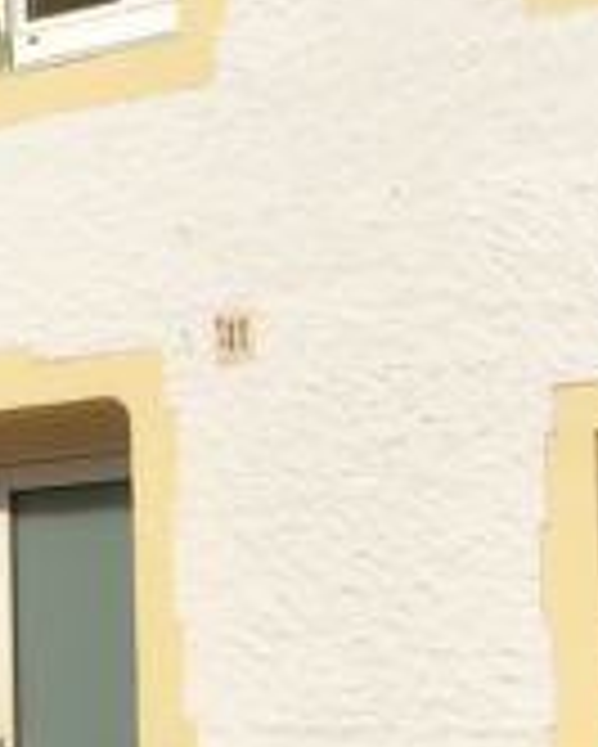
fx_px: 3448
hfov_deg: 9.4
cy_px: -90
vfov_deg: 12.1
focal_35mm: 156
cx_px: -486
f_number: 11
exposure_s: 1/500
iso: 320
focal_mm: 18
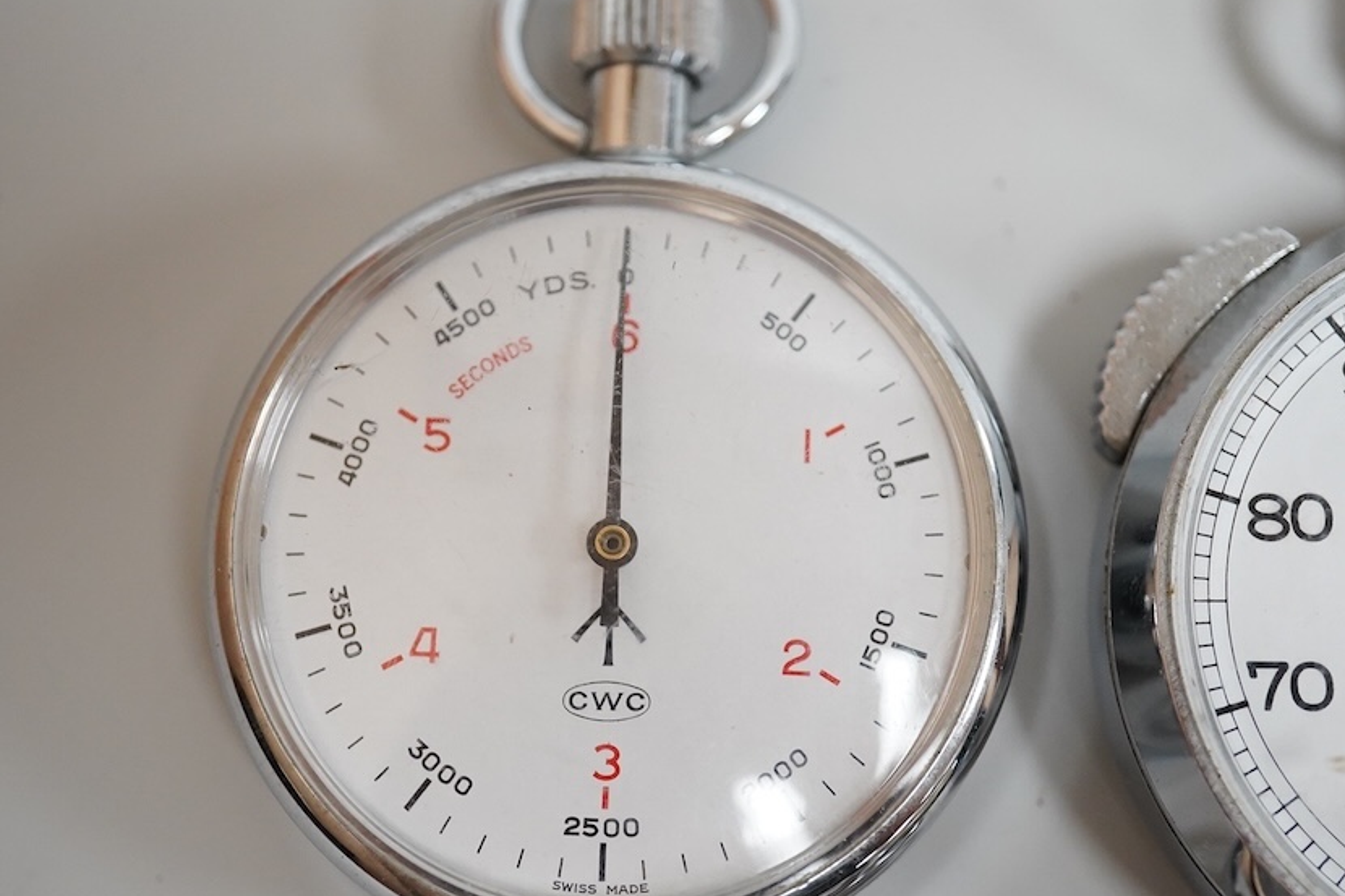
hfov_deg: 32.9
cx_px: 678
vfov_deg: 22.3
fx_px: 2278
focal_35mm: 61
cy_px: 447
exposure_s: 1/250
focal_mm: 30
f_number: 5
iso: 2500
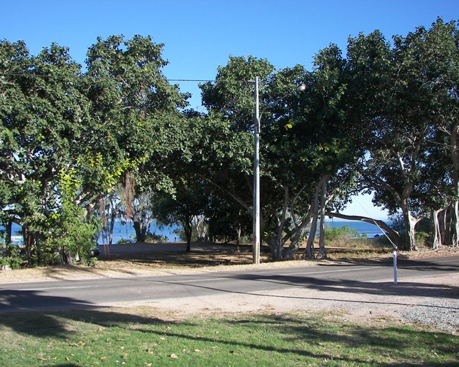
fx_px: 516
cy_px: 185
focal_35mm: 38
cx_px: 231
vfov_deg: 39.2
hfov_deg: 47.9
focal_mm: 6.1
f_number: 2.8
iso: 50
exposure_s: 1/500
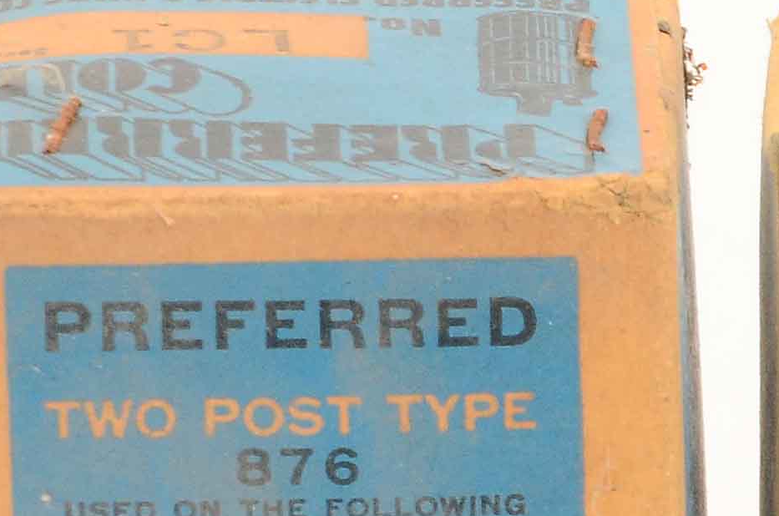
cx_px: 1424
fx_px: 15397
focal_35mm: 713
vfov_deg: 1.9
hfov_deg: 2.9
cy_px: 698
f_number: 11
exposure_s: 1/80
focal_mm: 90
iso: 400
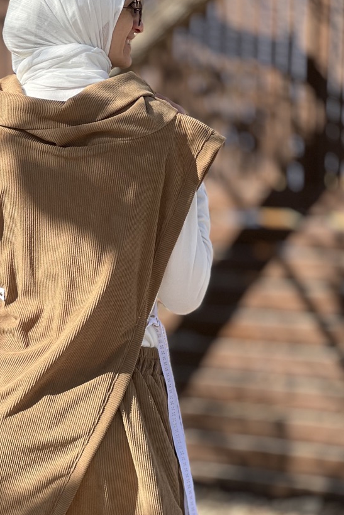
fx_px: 1791
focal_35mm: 125
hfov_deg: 11.0
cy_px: 268
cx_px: 92
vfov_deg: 16.4
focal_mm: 9
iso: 32
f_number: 2.8
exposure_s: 1/459
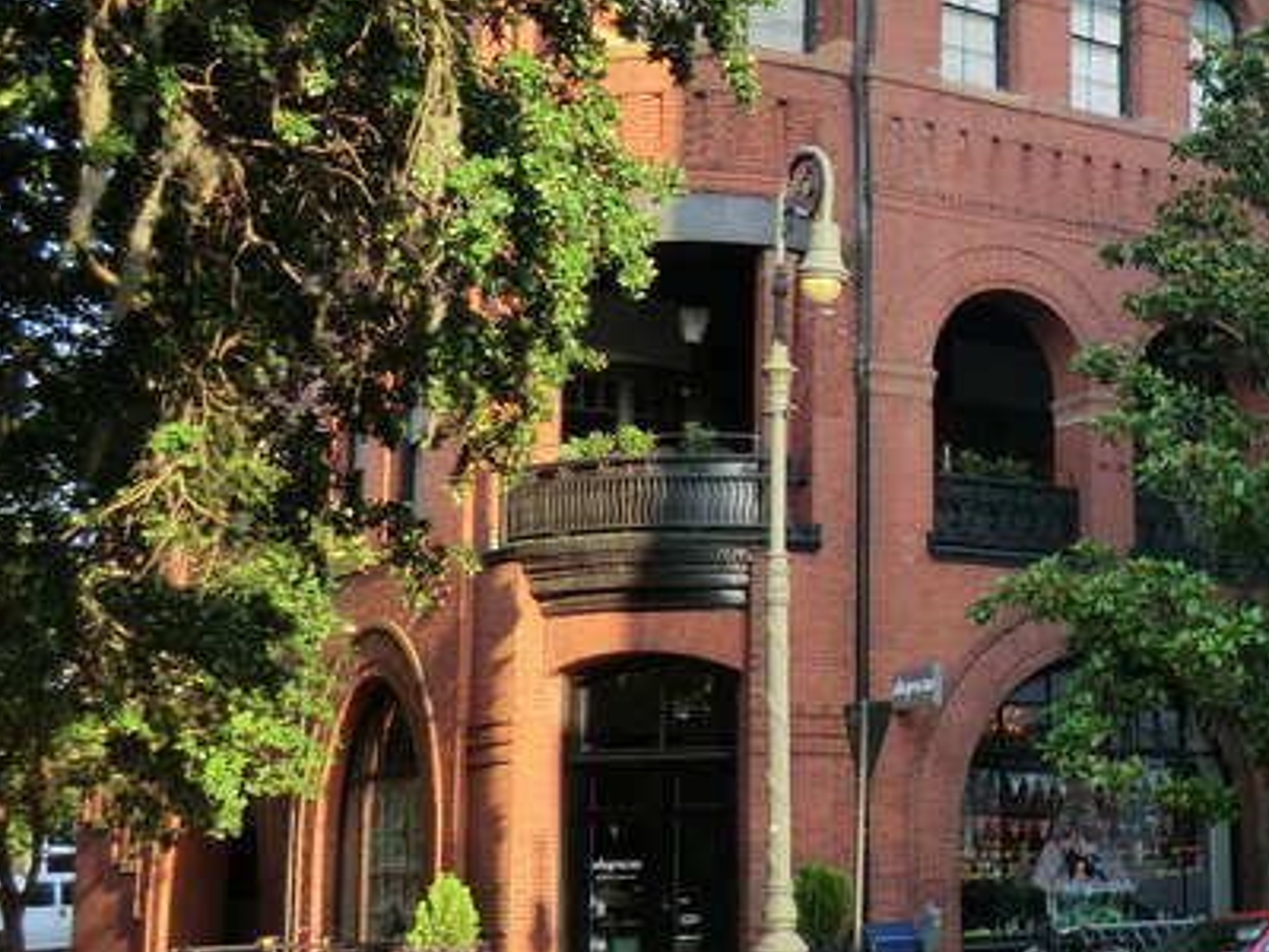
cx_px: 1117
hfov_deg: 37.3
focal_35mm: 48
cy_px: 308
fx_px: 1760
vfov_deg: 30.0
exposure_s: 1/125
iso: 80
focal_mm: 4.3
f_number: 3.2
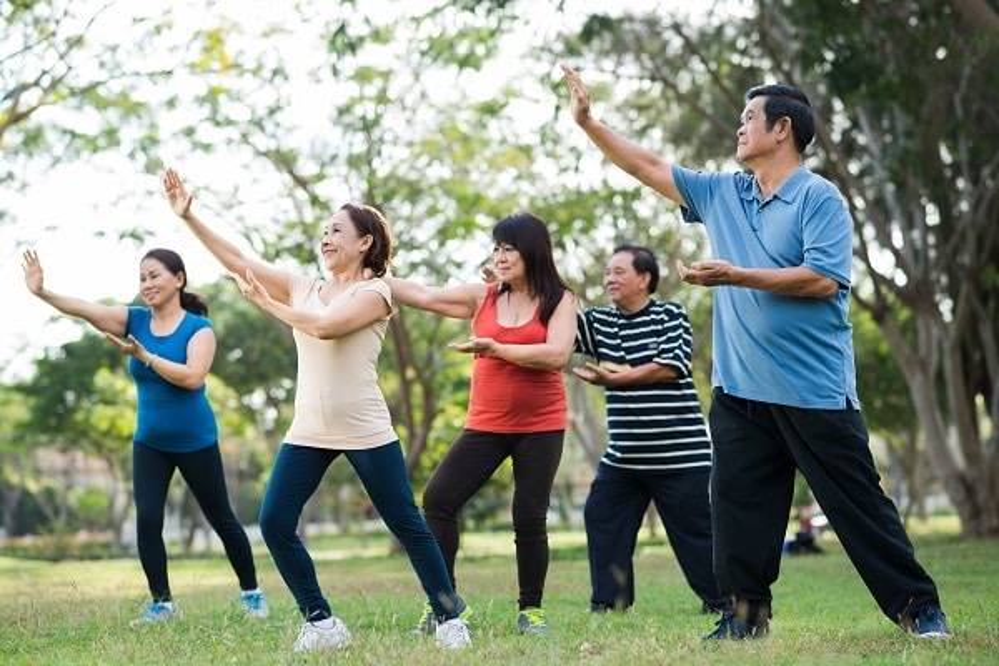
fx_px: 2359
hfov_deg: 23.9
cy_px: 333
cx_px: 500
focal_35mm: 85
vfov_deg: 16.1
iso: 160
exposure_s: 1/400
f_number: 3.2
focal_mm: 85
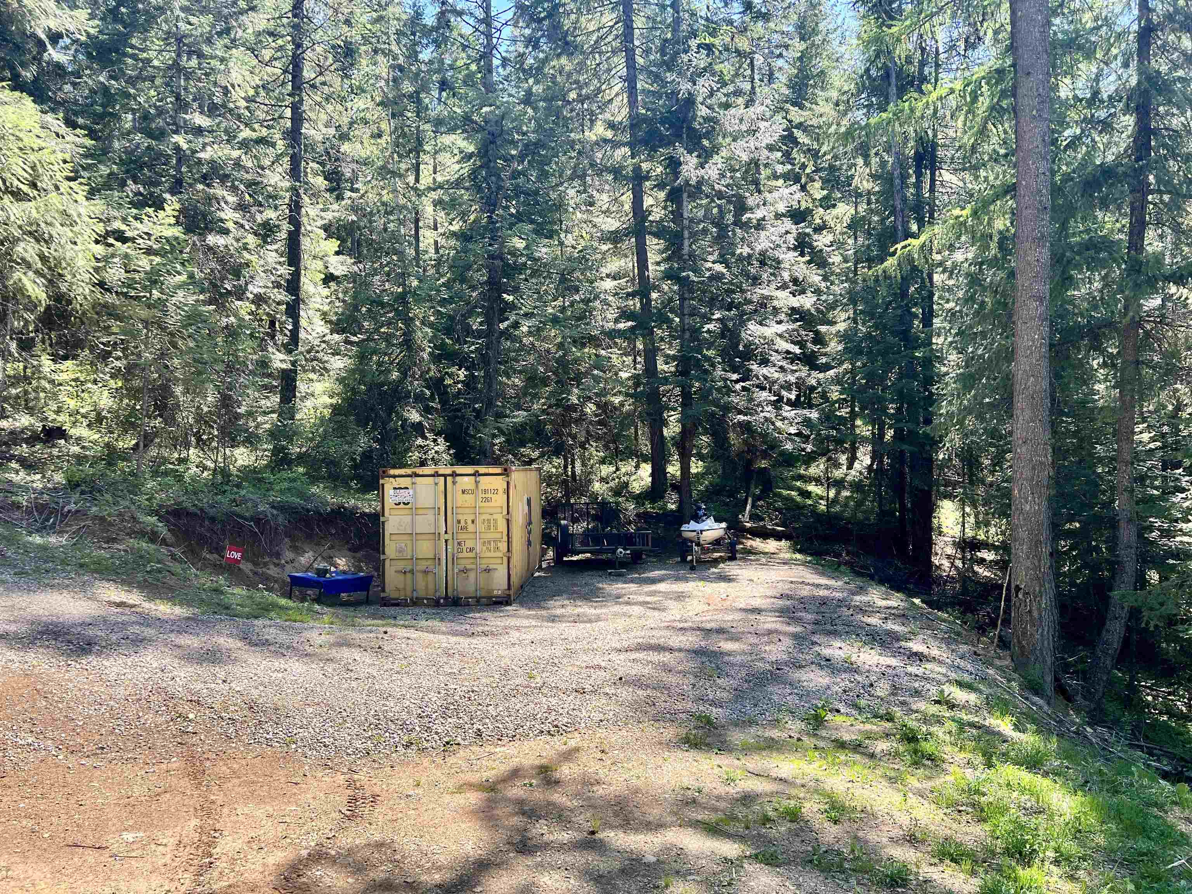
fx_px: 895
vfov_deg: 53.1
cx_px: 596
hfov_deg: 67.3
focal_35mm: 26
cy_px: 447
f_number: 1.5
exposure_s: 1/780
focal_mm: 5.7
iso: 50
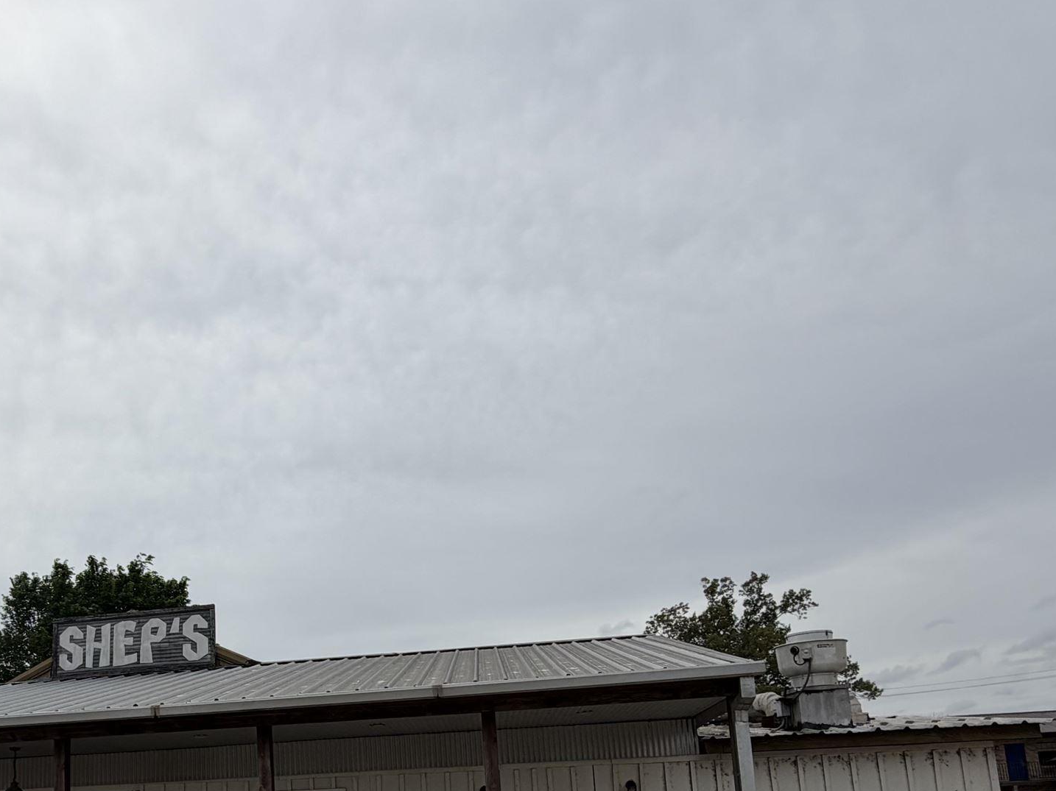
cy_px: 693
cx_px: 321
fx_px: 915
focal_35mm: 30
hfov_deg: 58.1
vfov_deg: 43.3
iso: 20
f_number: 2.2
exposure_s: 1/2165
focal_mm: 2.22
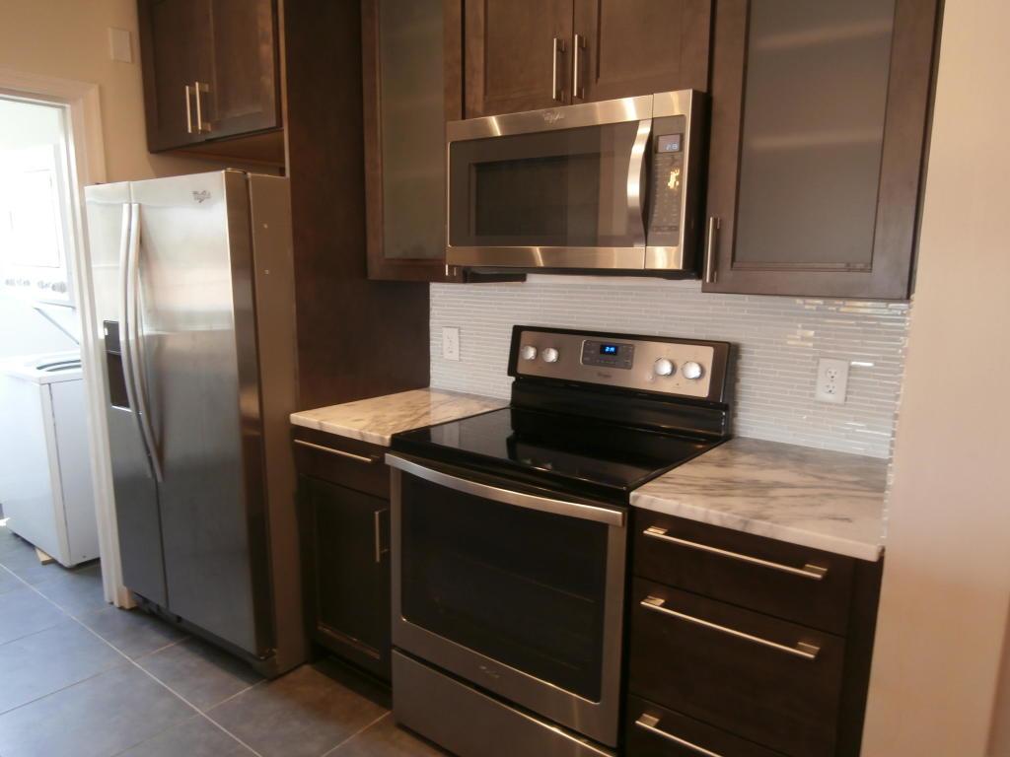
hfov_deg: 71.6
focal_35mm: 24
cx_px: 505
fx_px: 700
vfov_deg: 56.8
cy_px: 378
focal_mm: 4.2
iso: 100
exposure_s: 1/10
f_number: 3
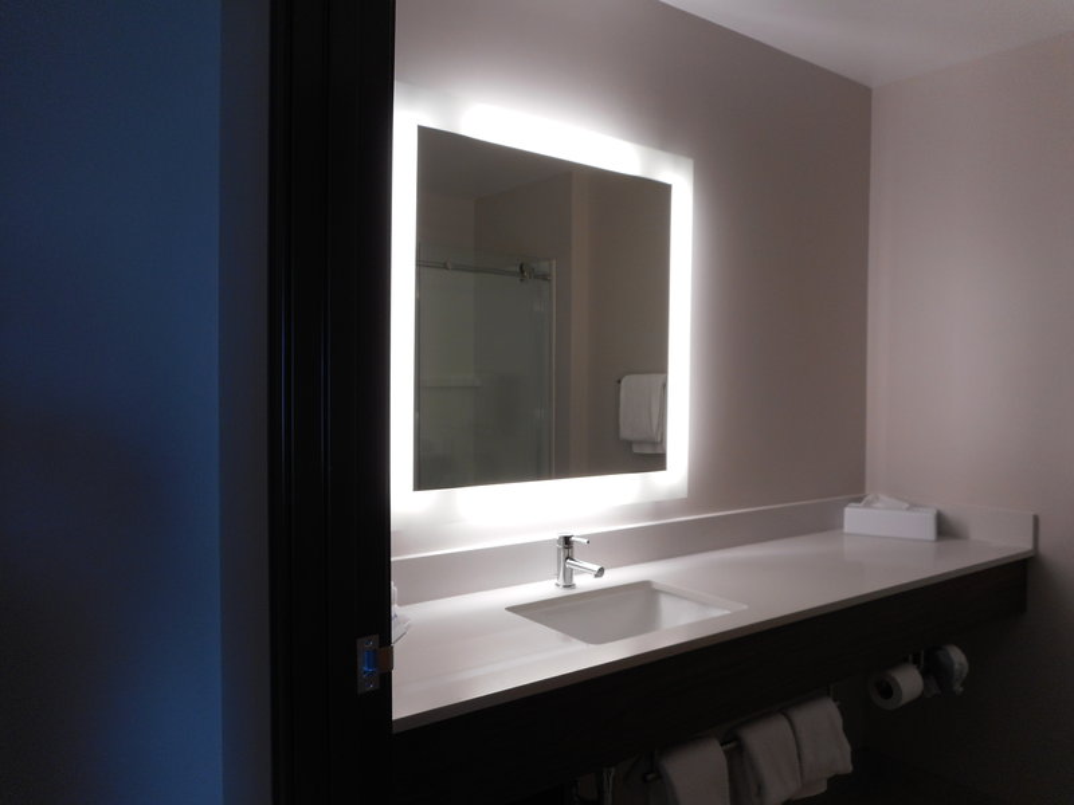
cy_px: 402
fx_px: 776
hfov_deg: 69.4
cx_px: 537
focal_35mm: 25
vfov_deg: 54.9
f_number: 3.7
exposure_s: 1/30
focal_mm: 4.5
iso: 80
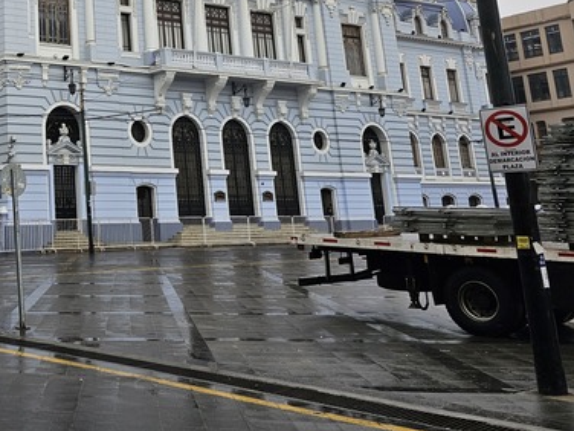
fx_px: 813
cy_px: 35
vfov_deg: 28.4
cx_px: 12
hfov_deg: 35.5
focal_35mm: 49
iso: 10
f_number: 1.7
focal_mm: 6.3
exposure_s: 1/182
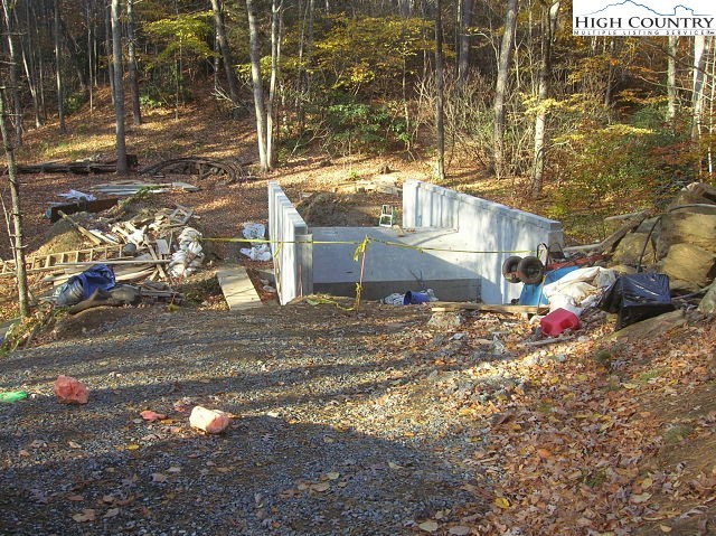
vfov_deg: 41.7
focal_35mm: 34
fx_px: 703
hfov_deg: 54.0
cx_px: 358
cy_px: 268
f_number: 4.9
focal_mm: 5.7
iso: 71
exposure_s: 1/45.2
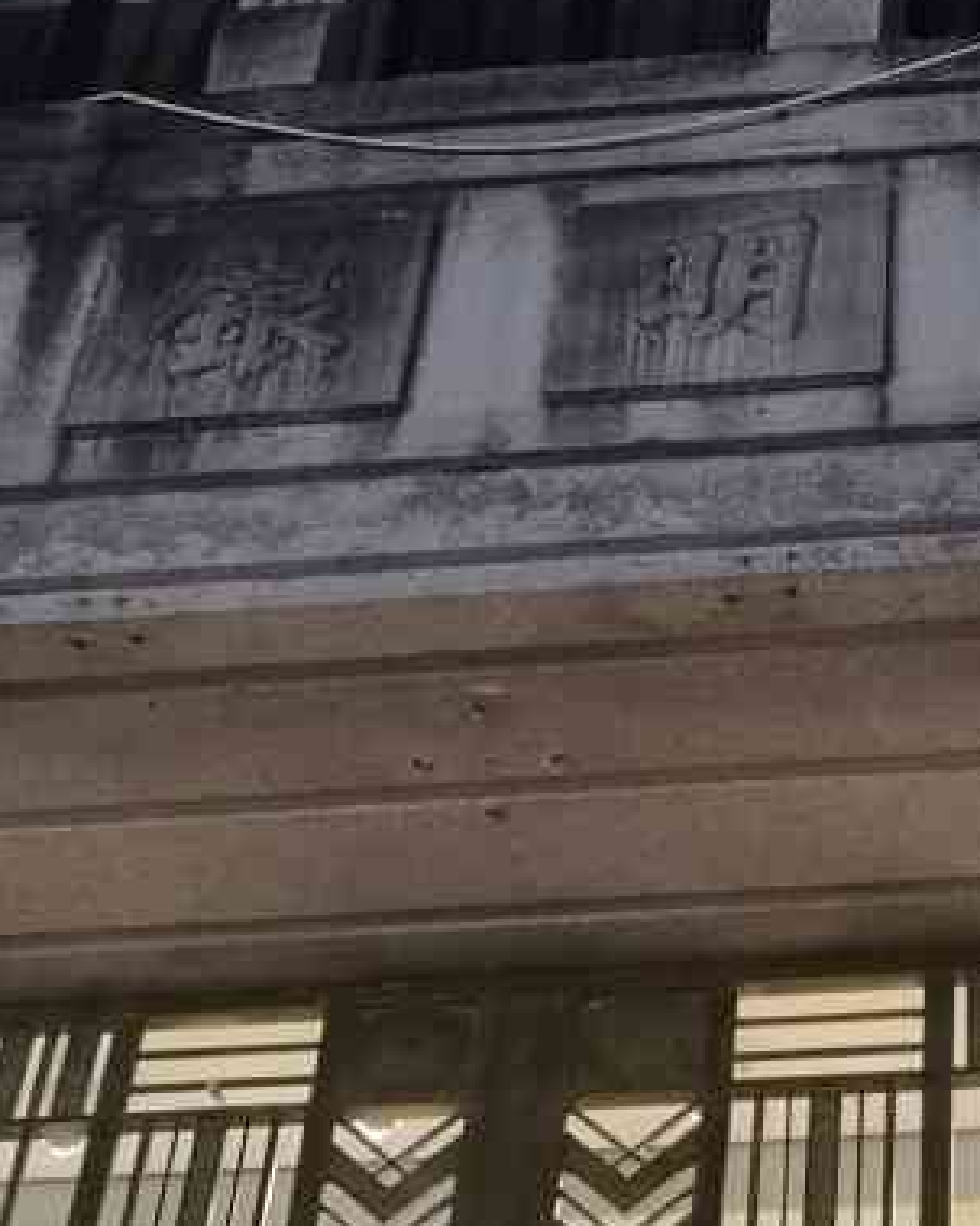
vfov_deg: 16.8
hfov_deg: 13.5
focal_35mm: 113
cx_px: 841
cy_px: 115
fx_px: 4098
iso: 250
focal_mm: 3.95
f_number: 1.8
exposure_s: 1/33.3
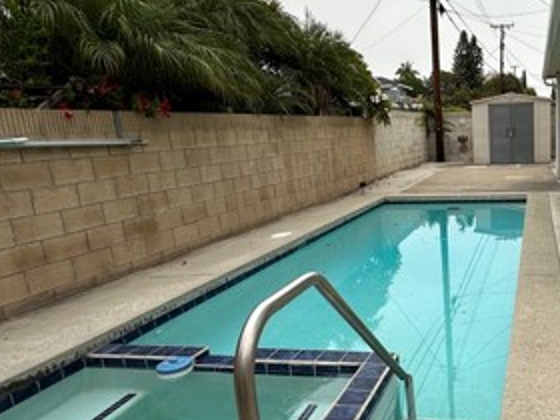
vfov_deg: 44.0
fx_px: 518
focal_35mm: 32
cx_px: 474
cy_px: 248
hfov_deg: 51.9
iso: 40
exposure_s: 1/304
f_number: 2.2
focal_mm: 2.22
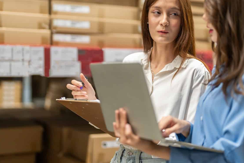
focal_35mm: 67
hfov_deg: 30.0
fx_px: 454
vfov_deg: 20.3
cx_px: 144
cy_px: 59
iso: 500
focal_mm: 50
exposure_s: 1/200
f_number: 1.2
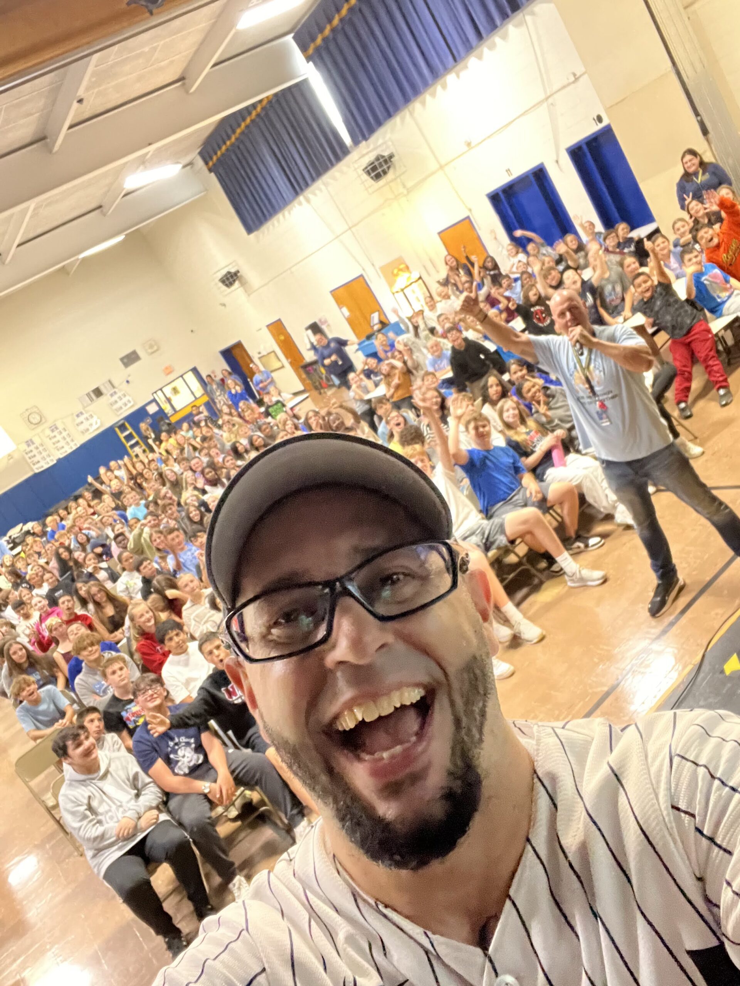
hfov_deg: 46.8
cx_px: 370
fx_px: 855
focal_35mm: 30
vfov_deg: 60.0
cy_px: 493
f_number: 2.2
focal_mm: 2.71
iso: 1000
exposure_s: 1/15
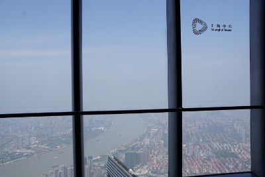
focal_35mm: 33
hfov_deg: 57.2
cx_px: 132
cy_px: 88
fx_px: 243
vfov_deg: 40.0
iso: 100
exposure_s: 1/200
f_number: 10
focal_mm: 22
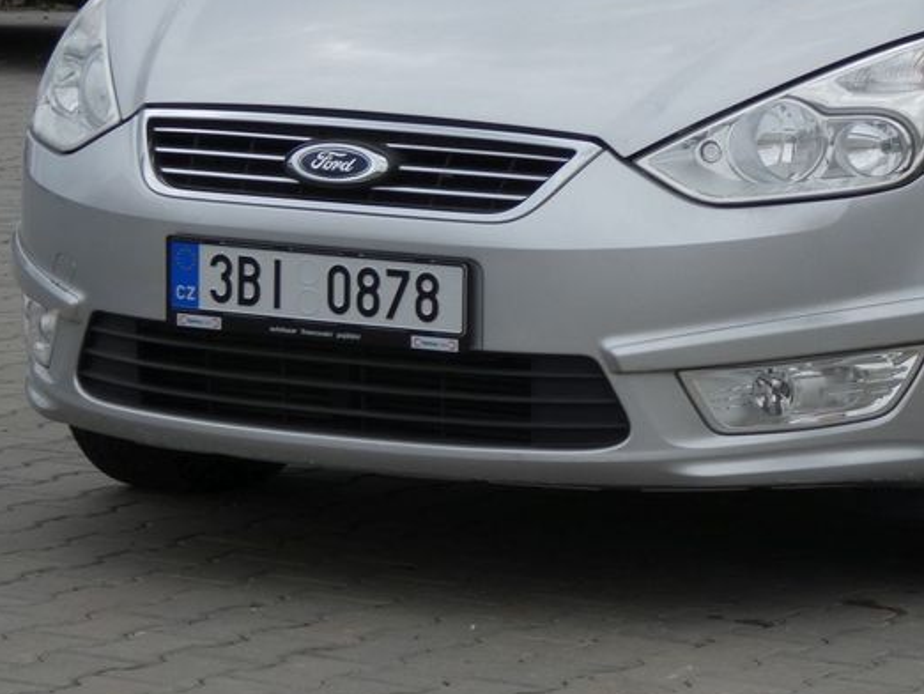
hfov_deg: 9.8
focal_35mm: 200
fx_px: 5341
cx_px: 871
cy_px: 39
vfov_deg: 7.4
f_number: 4.9
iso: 80
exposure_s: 1/400
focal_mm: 18.3
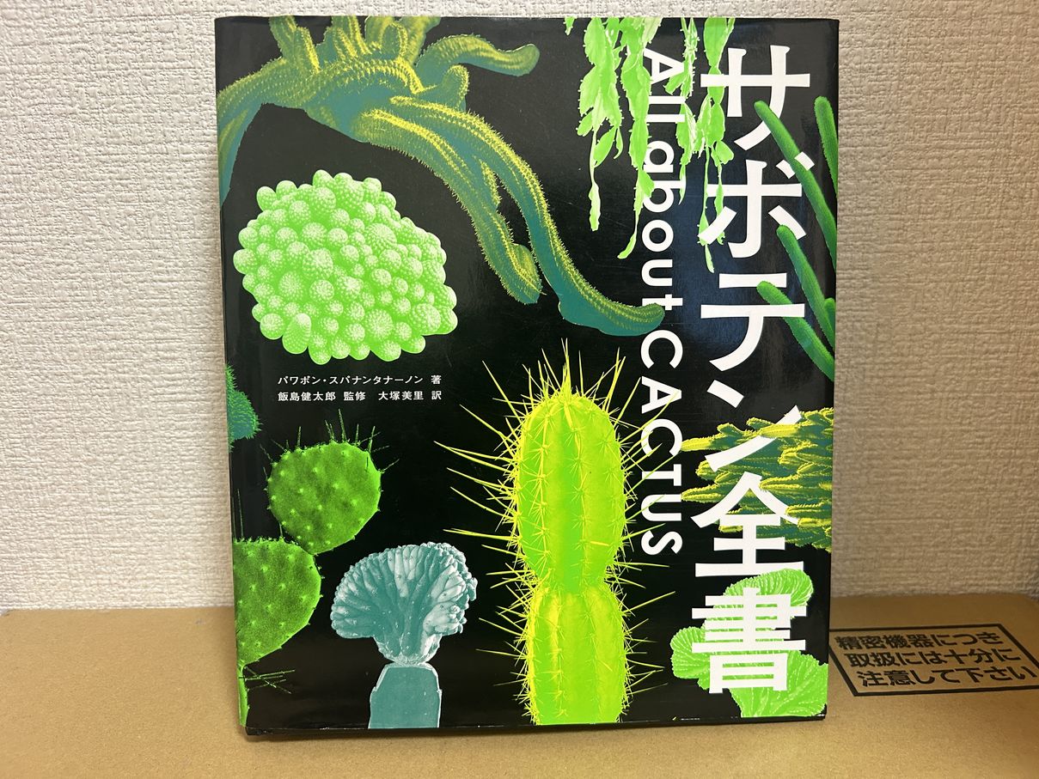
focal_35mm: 26
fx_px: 780
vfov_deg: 53.1
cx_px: 520
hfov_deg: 67.3
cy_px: 390
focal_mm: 5.7
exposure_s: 1/60
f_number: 1.5
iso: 200
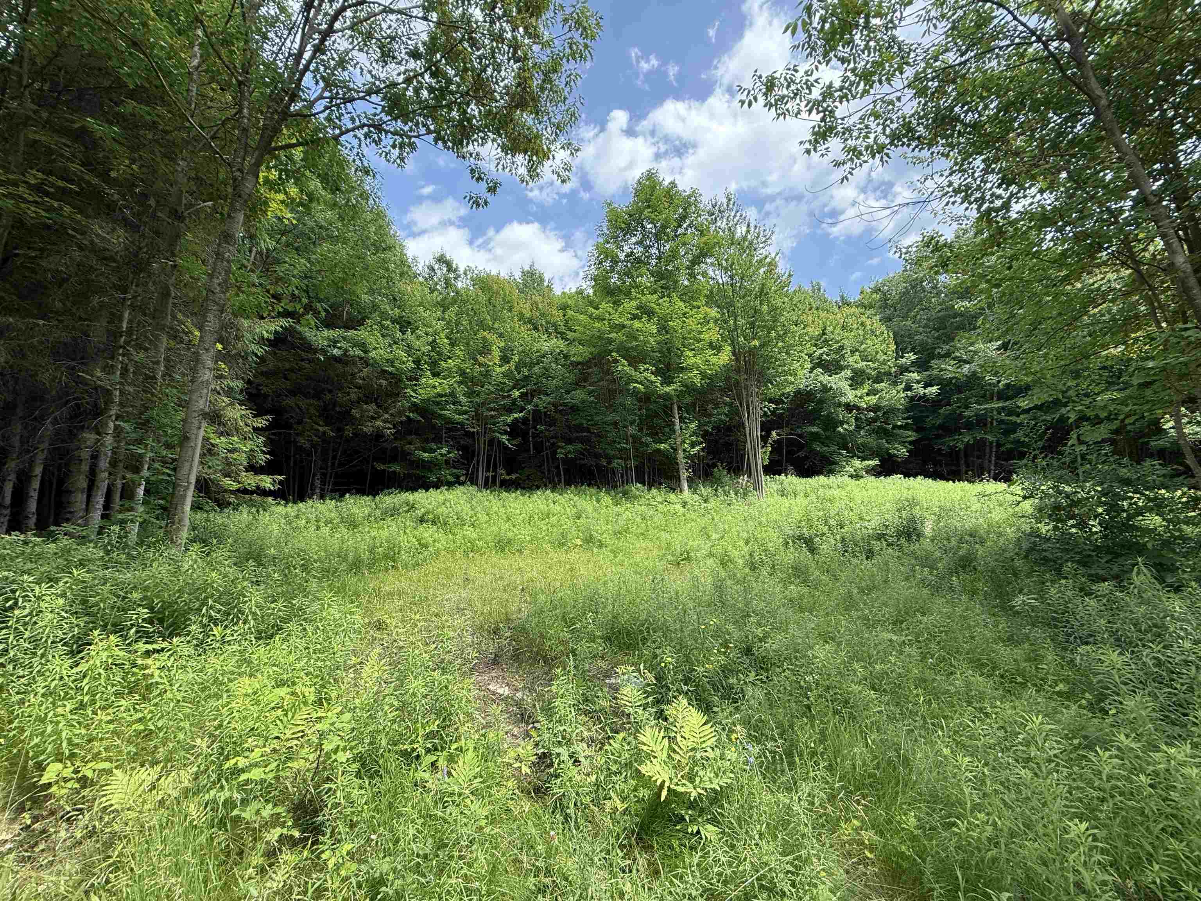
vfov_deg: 85.7
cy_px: 450
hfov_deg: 102.1
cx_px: 600
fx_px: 486
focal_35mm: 14
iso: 64
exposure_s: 1/472
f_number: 2.2
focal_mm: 2.22
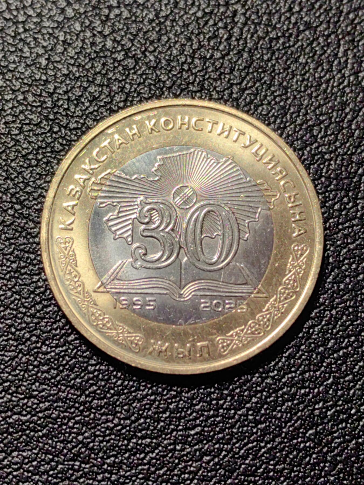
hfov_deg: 18.7
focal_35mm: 79
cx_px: 182
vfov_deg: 24.7
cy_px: 242
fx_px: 1108
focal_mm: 5.75
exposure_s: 1/256
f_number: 2
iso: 50
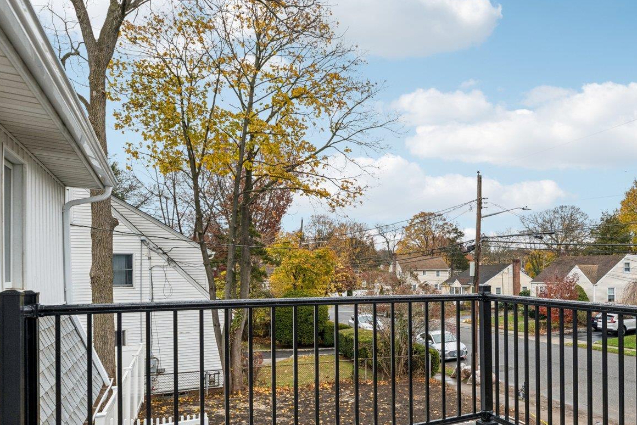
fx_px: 531
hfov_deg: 58.0
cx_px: 493
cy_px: 285
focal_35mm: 30
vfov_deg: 43.0
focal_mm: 17
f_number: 8
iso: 320
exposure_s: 1/400
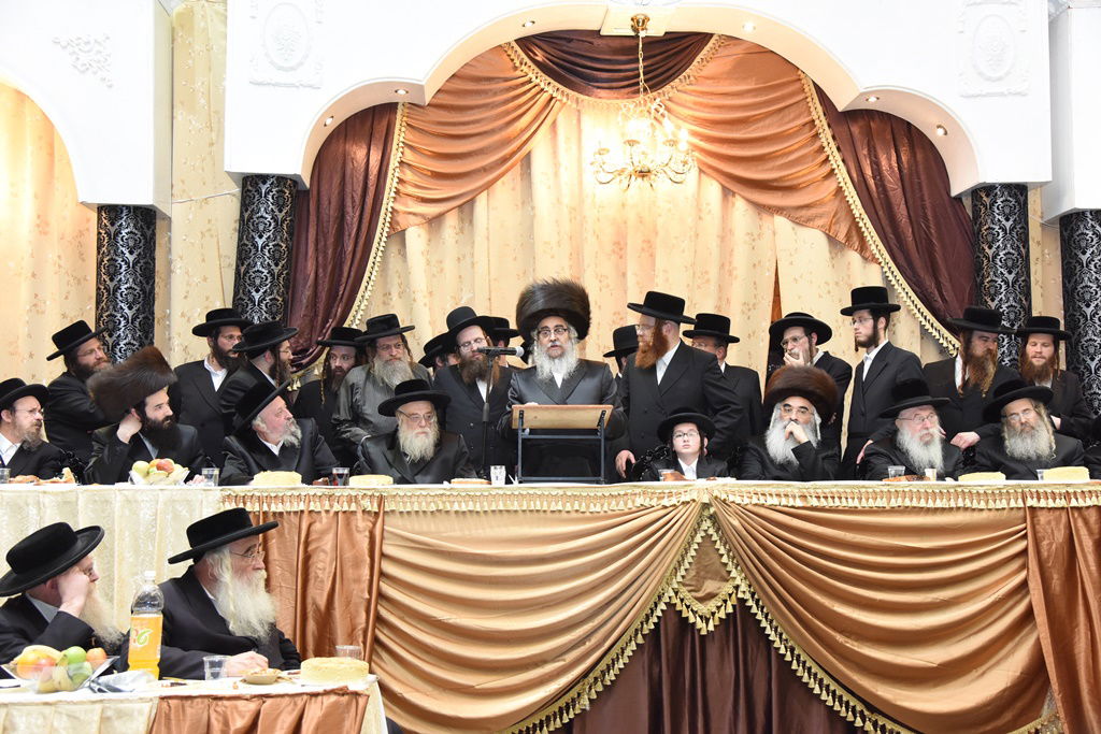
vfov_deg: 35.1
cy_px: 367
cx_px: 550
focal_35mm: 38
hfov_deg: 50.7
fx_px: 1162
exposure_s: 1/125
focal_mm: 38
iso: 3200
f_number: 5
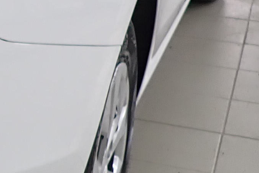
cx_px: -320
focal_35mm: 154
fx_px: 1108
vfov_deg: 8.8
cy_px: -20
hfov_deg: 11.5
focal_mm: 4.5
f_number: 2
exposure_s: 1/100
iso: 100
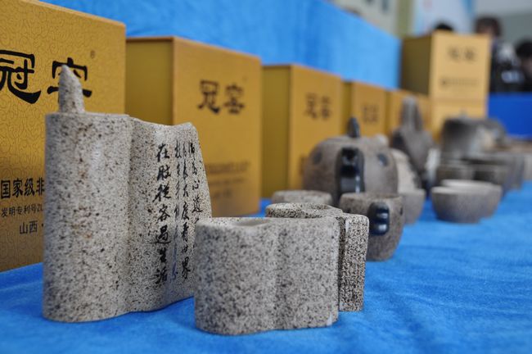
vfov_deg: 25.7
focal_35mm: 52
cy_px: 177
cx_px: 266
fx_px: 775
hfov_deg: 37.9
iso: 250
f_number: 4.2
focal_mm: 35
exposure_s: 1/20
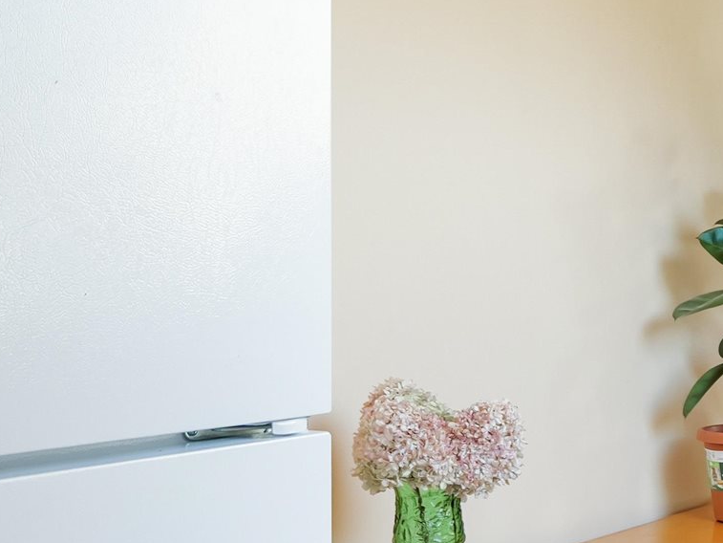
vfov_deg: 20.2
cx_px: 871
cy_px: 271
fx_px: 1525
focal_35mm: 73
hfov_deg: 24.2
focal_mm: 9
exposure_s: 1/60
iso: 200
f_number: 3
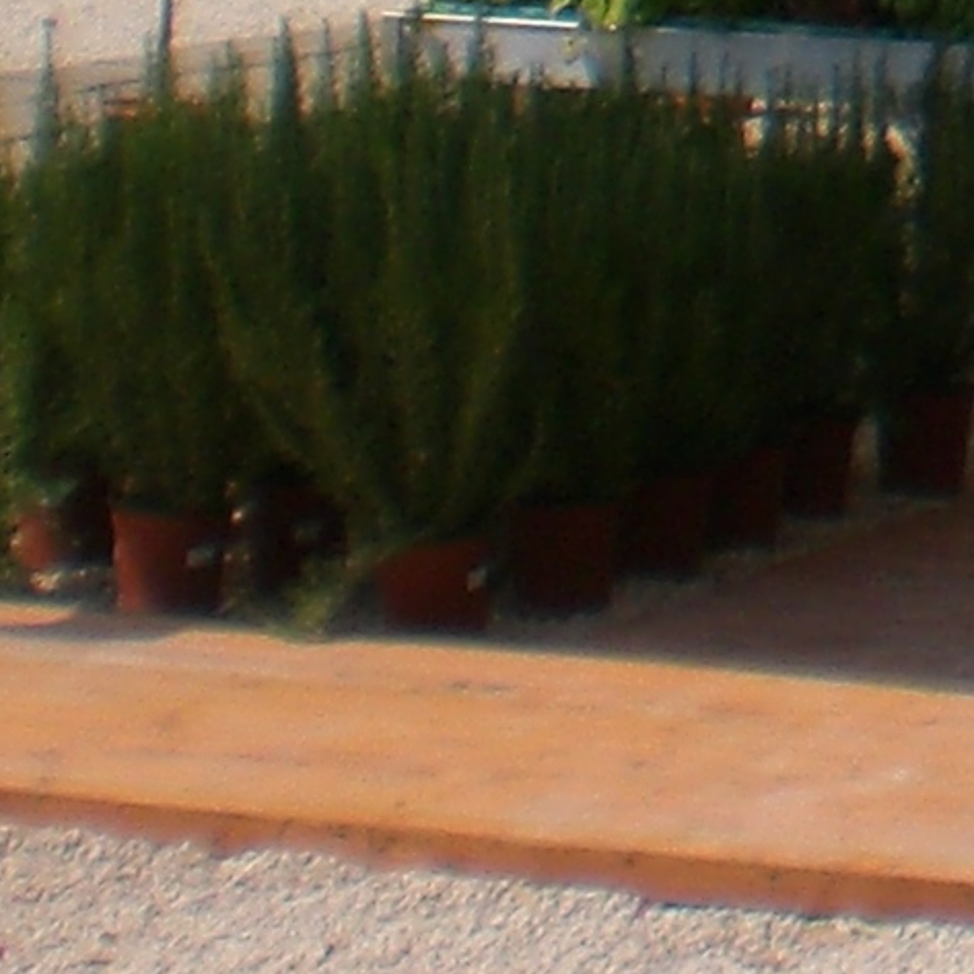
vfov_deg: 7.6
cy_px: -1112
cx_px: 2459
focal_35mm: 218
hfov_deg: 7.4
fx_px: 6940
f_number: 4.4
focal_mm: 6.3
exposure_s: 1/800
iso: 50
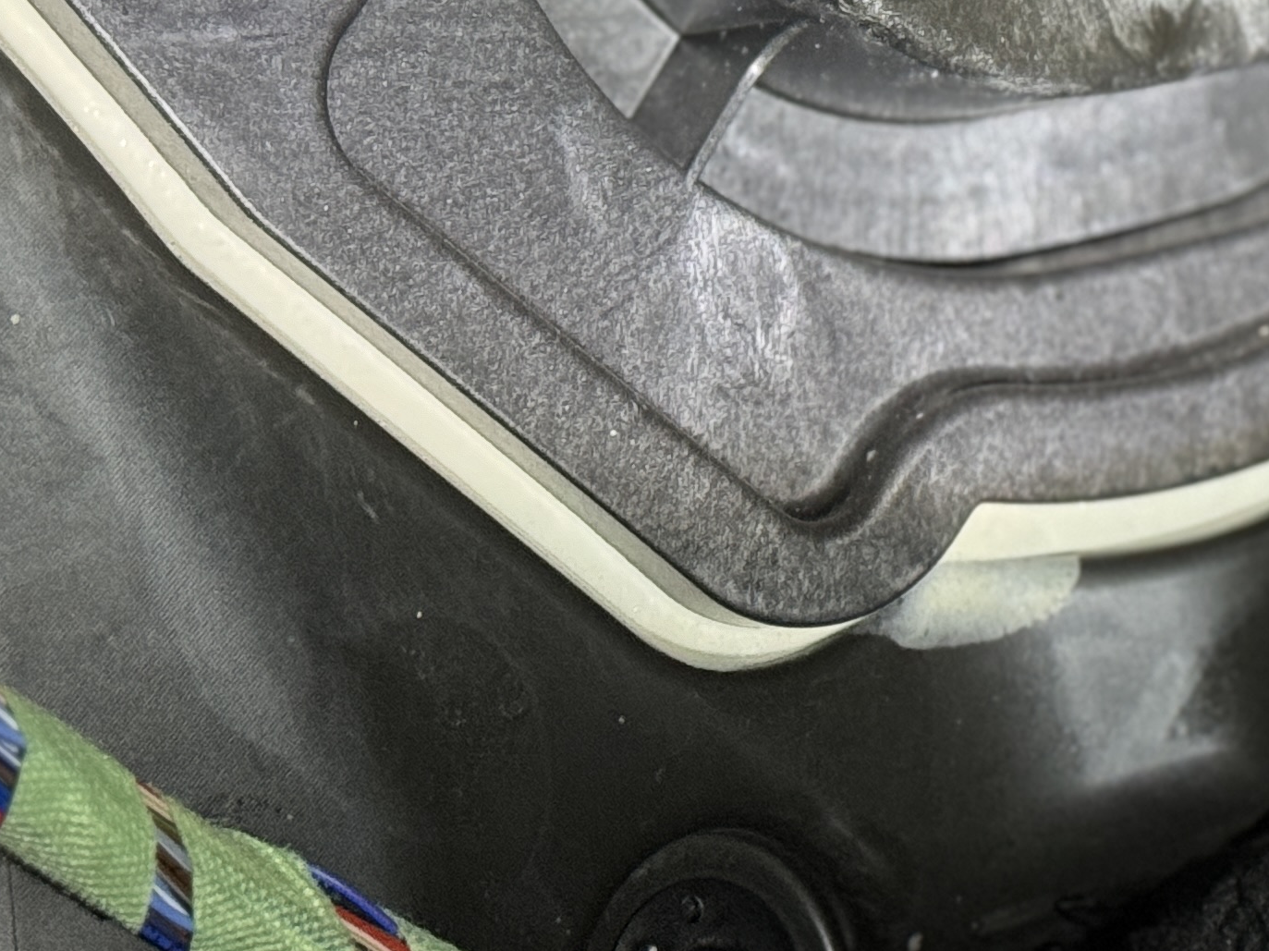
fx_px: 5168
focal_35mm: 141
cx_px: 1382
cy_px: -156
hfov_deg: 13.7
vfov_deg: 10.4
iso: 250
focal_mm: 6.86
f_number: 1.78
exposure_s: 1/40
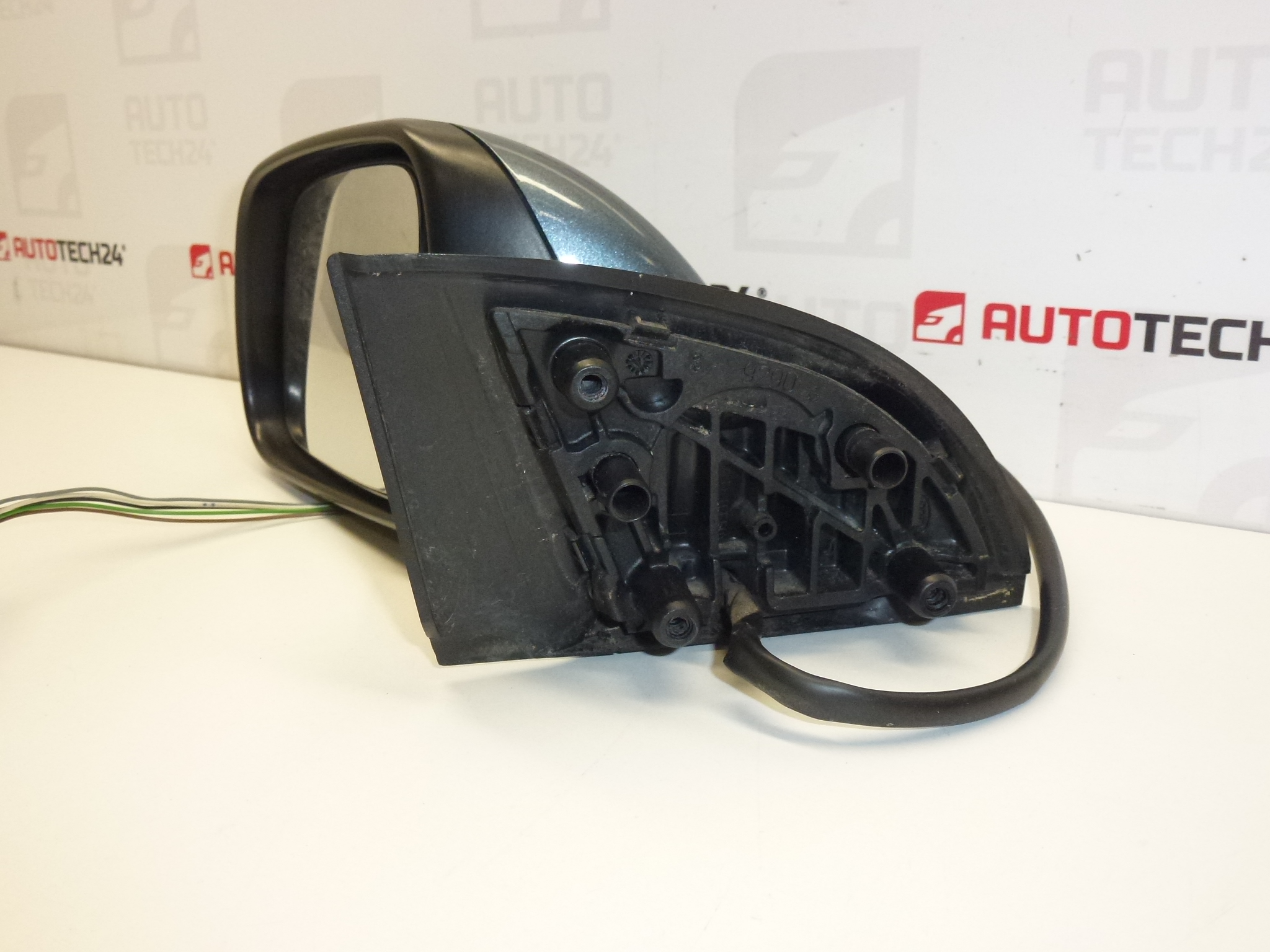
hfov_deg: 60.0
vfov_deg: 46.8
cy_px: 476
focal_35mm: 30
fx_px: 1101
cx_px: 635
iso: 400
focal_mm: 5.4
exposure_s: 1/200
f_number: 3.5
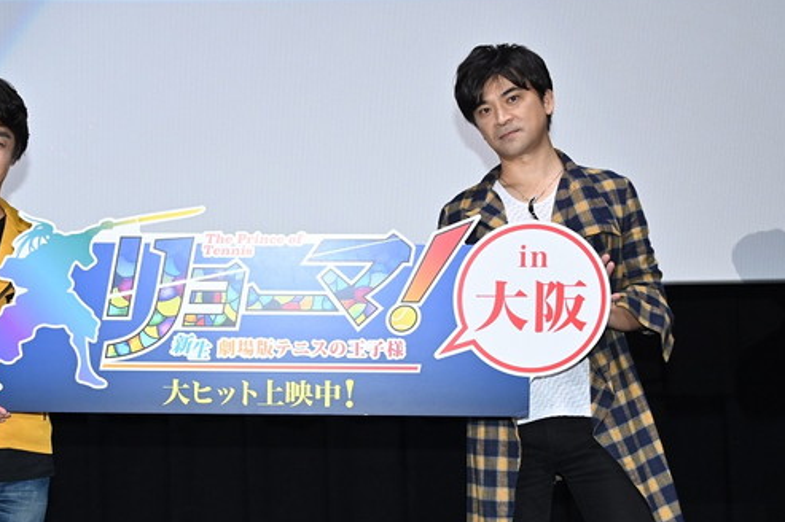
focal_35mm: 68
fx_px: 1482
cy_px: 355
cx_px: 248
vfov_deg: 19.9
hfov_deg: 29.4
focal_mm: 33.5
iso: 1600
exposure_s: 1/200
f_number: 5
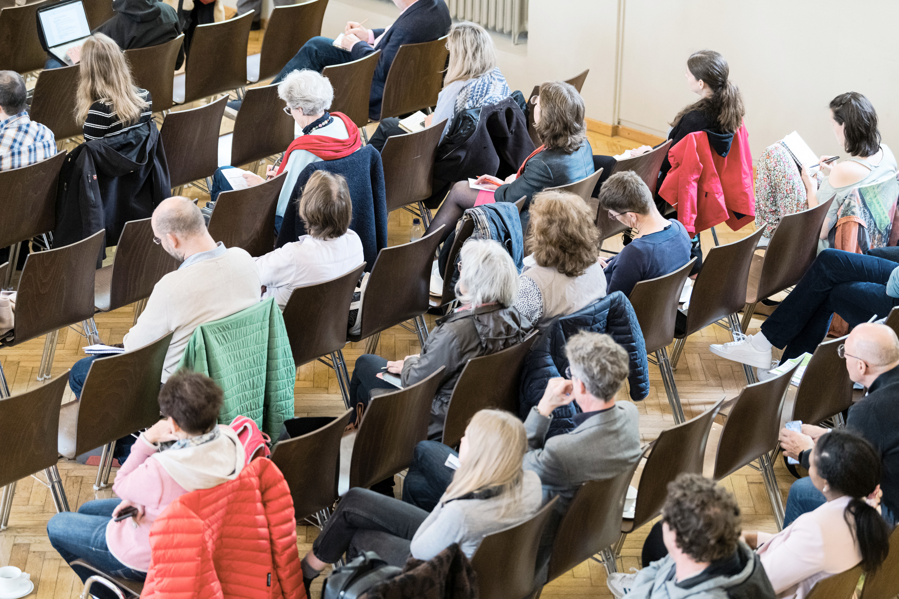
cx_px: 450
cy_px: 300
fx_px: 2747
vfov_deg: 12.5
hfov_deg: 18.6
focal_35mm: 110
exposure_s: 1/125
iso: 1600
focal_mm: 110
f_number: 2.8
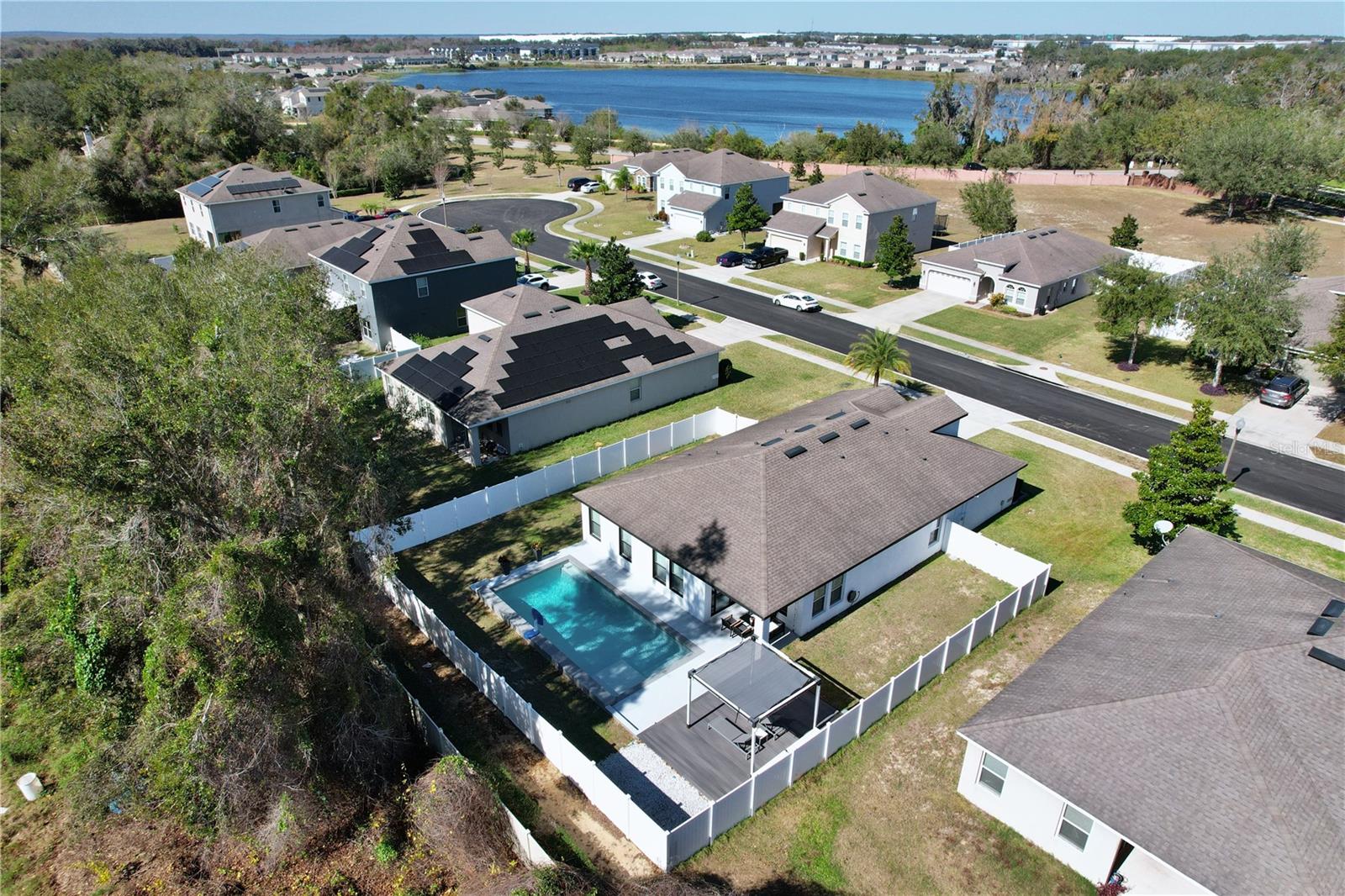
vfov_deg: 57.2
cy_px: 448
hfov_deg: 78.6
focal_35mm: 22
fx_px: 822
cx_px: 672
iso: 200
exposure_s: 1/3200
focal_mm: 8.38
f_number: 2.8
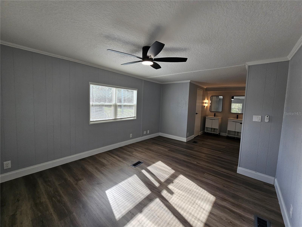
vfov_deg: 89.9
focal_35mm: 13
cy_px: 114
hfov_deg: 106.2
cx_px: 151
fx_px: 113
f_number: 2.2
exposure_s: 1/359
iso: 125
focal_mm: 2.2
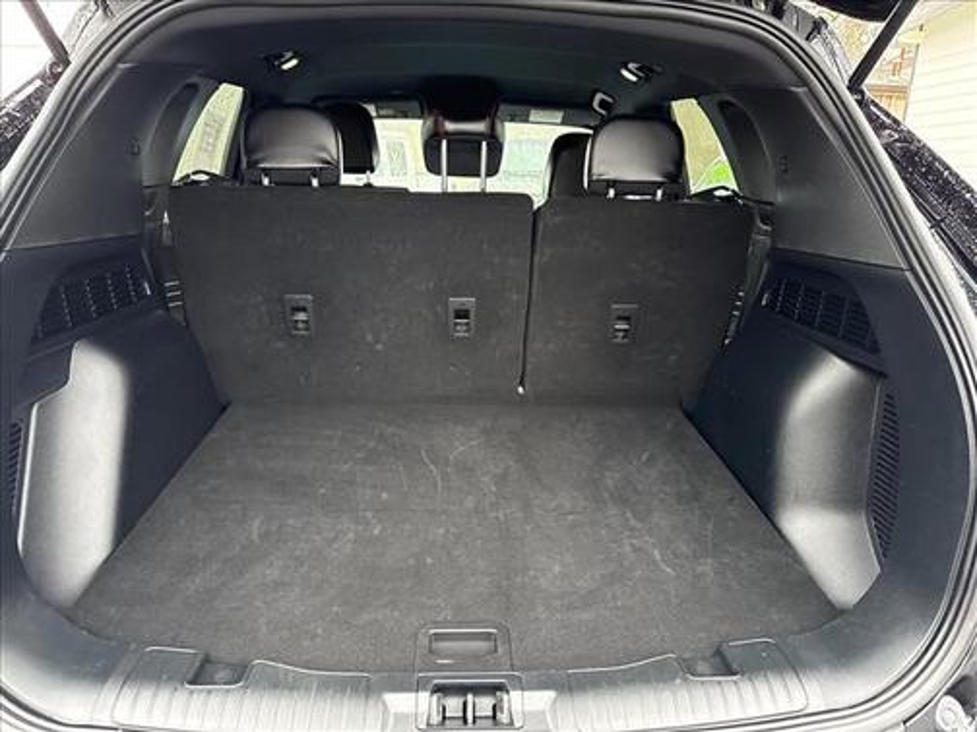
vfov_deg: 56.8
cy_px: 366
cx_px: 488
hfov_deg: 71.6
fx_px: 677
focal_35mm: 24
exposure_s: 1/60
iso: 640
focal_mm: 6.76
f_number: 1.78
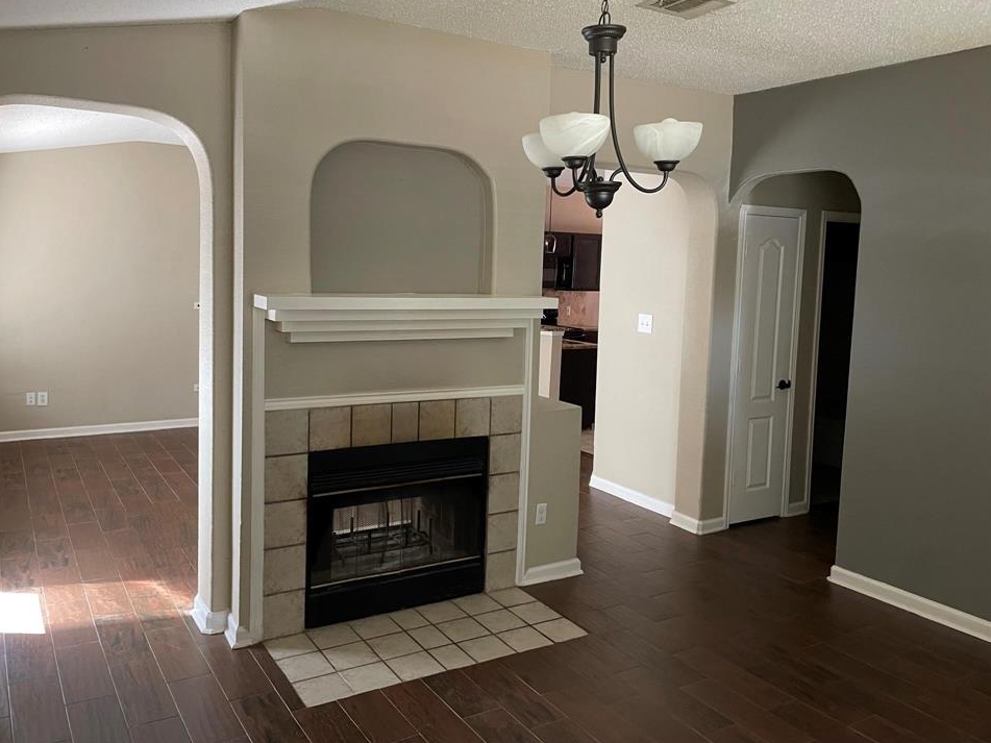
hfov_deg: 63.4
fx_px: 801
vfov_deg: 49.7
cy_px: 345
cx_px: 464
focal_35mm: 28
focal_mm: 4.2
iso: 250
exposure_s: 1/60
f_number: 1.6
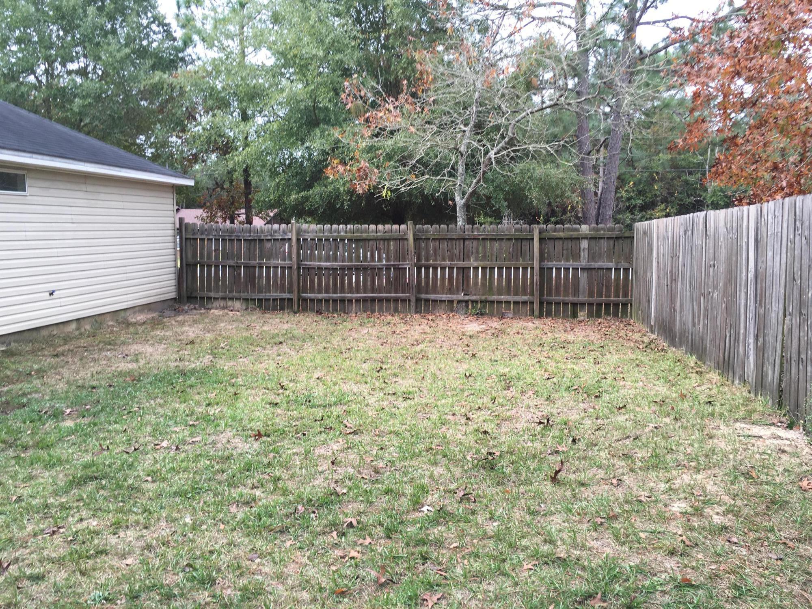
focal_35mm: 29
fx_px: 680
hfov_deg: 61.7
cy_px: 304
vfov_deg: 48.2
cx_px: 406
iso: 25
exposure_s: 1/164
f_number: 2.2
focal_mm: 4.15
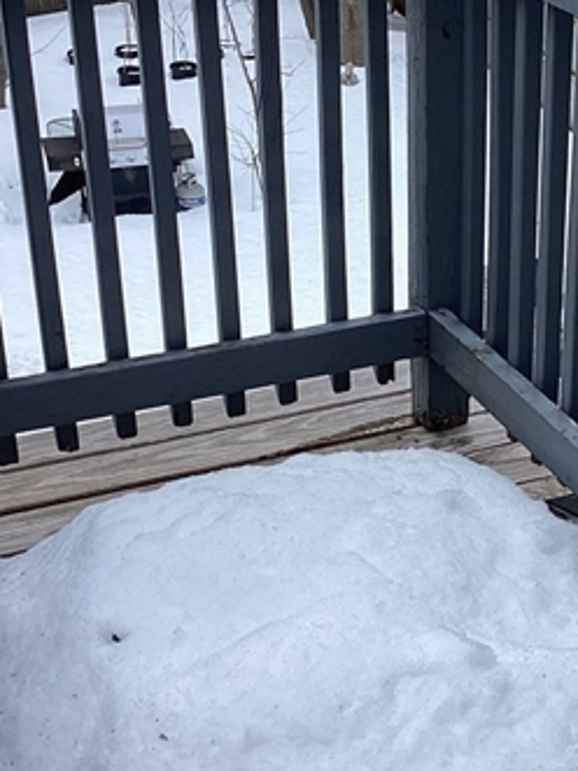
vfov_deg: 27.0
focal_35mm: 72
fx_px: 1604
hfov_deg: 20.0
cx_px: 541
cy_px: 375
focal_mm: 3.3
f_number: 2.4
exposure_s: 1/384
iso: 25
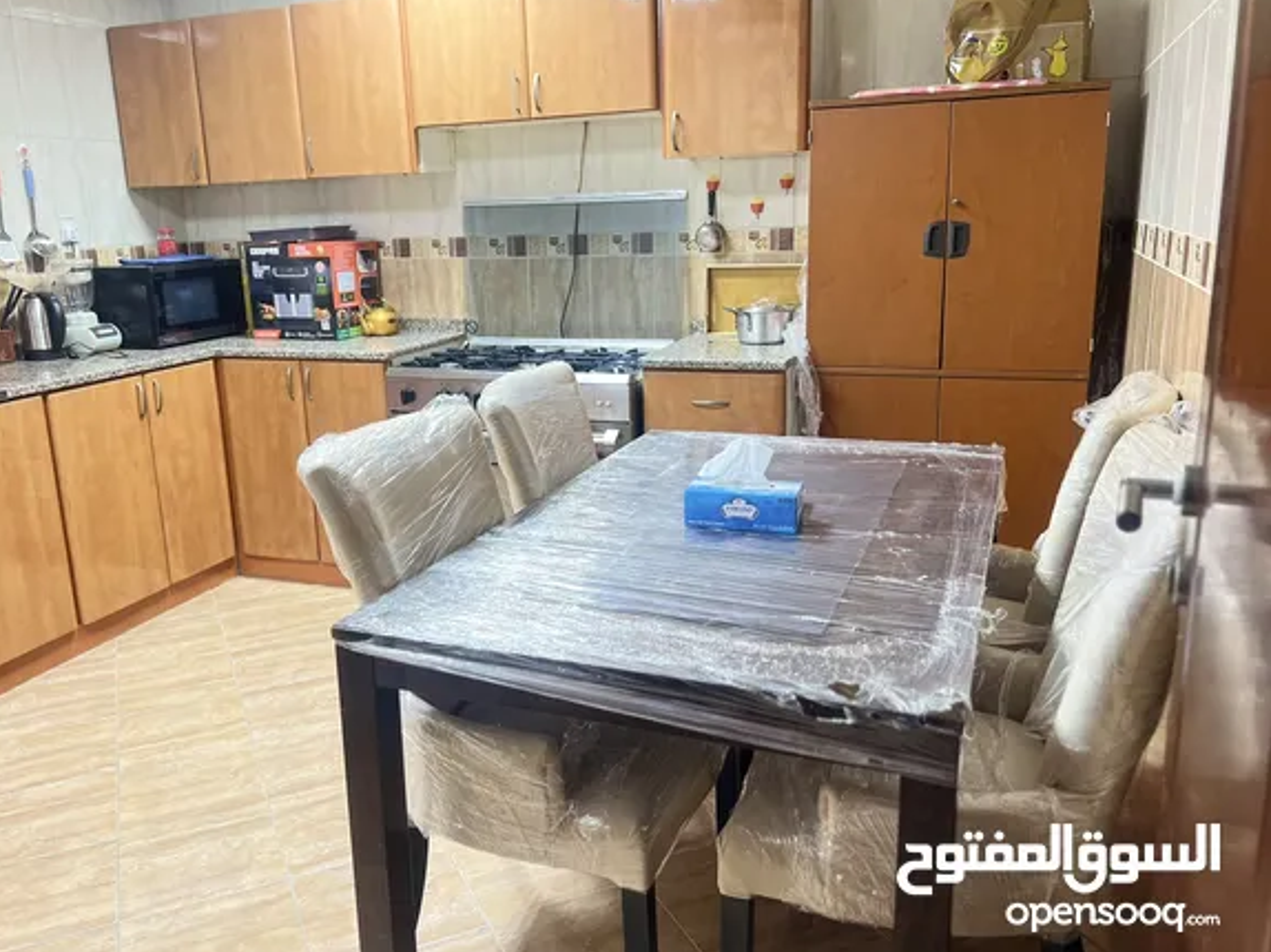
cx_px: 565
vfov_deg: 48.2
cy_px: 454
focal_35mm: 29
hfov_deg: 61.5
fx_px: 1064
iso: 100
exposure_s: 1/50
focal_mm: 5.7
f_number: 1.5
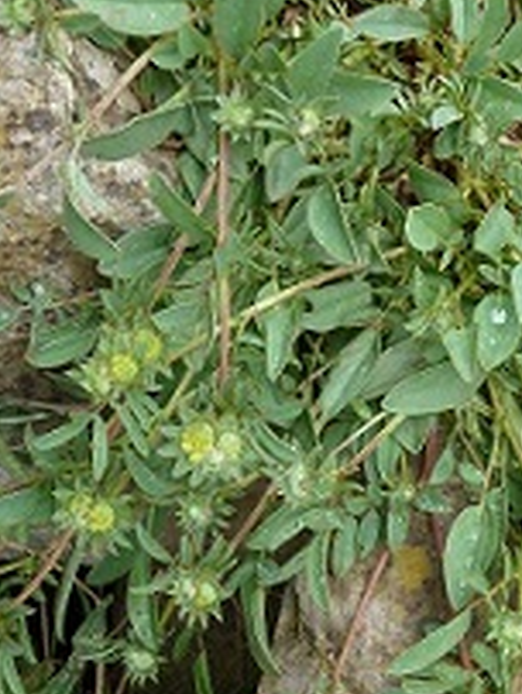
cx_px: 422
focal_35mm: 79
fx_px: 1585
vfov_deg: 23.9
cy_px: 644
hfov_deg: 18.5
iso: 80
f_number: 3.6
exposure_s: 1/100
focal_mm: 6.5
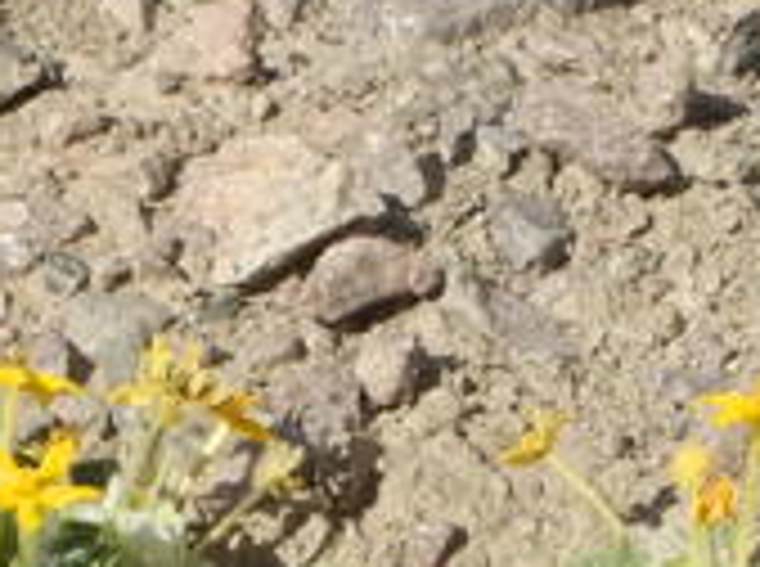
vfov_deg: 8.2
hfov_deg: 11.2
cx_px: -414
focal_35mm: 170
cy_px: 1197
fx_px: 3724
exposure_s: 1/2000
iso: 400
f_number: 6.3
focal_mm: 6
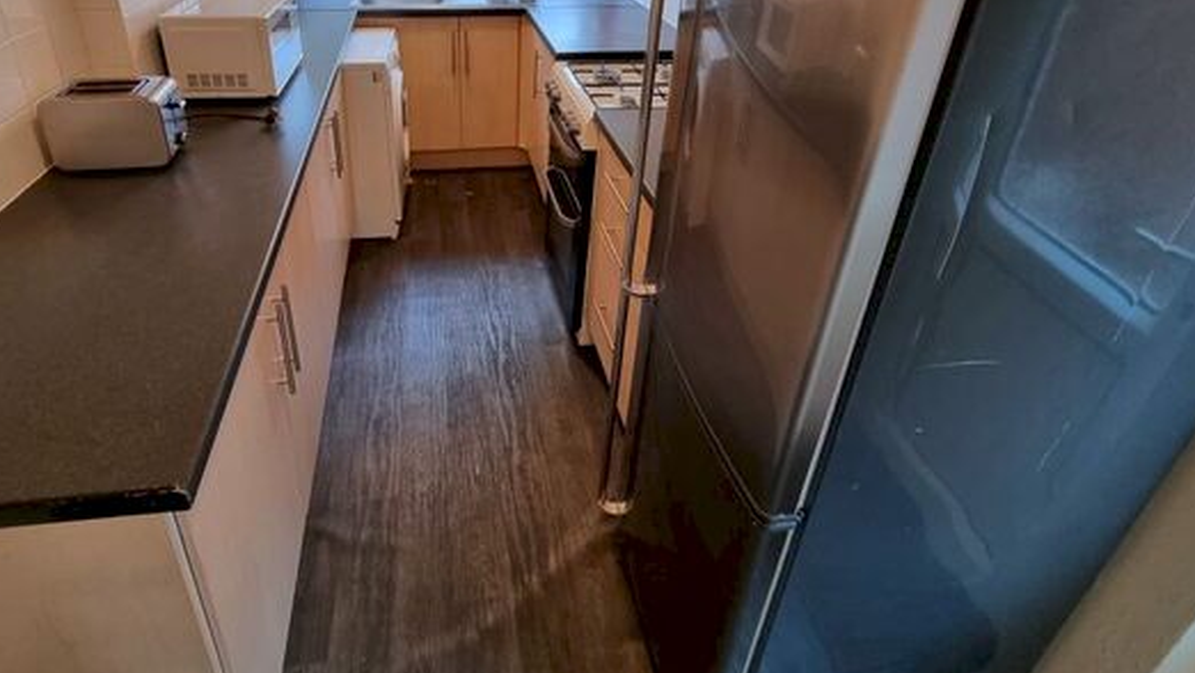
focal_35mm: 19
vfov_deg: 55.8
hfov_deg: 88.9
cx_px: 508
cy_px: 175
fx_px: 602
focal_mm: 2.2
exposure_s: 1/50
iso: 400
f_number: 2.2
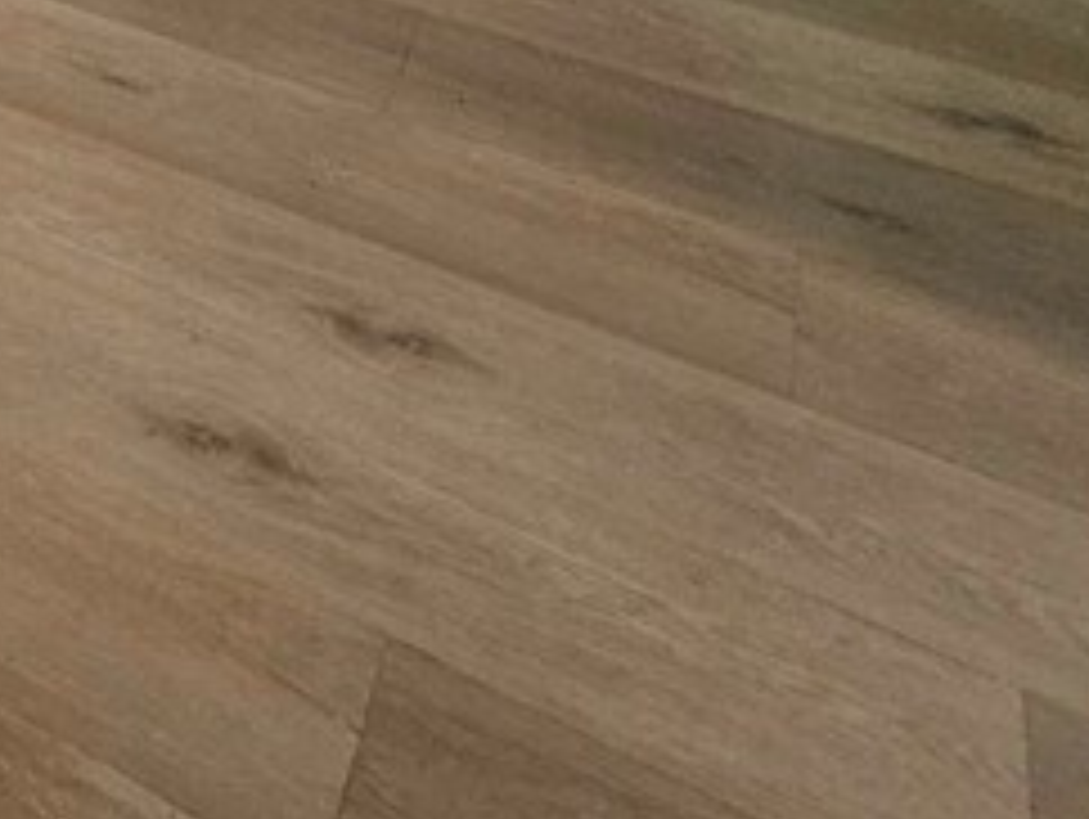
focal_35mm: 55
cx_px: -720
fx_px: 1732
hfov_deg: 23.7
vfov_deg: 18.1
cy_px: -819
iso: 200
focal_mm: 2.2
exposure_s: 1/60.2
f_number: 2.2
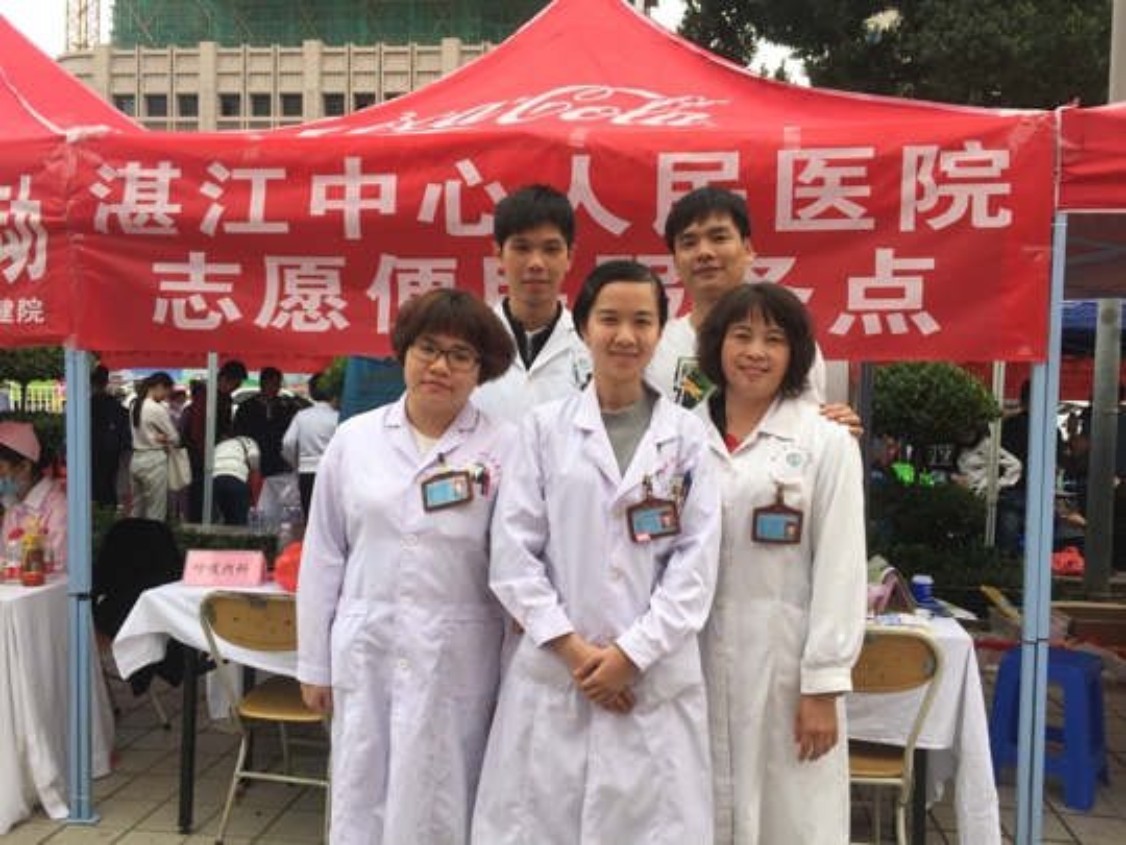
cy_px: 422
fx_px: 943
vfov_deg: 48.2
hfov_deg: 61.7
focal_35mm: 29
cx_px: 563
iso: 32
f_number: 2.2
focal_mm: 4.15
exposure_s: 1/471
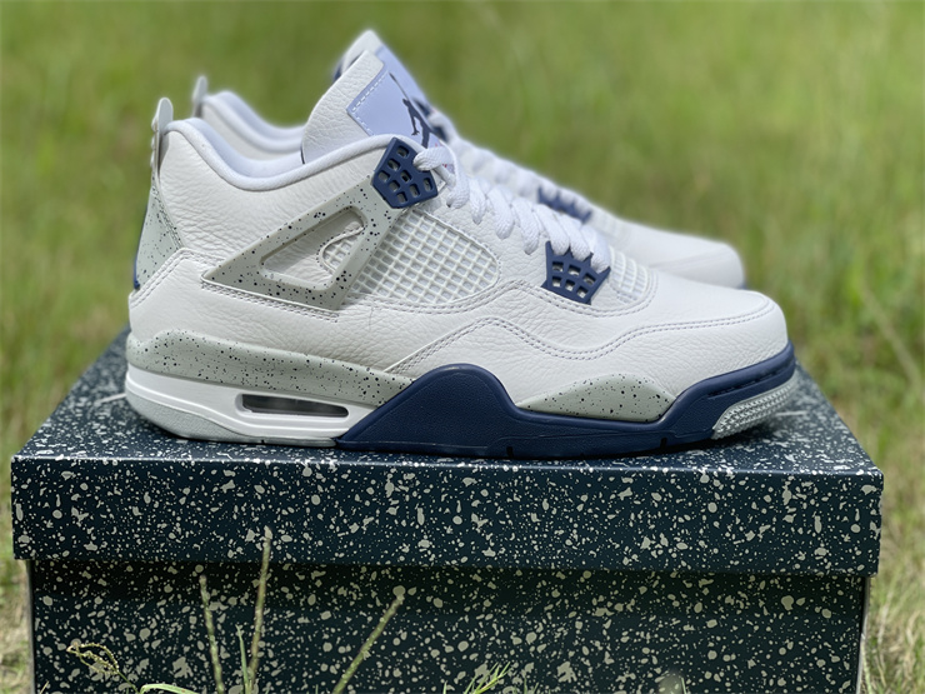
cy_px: 347
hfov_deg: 30.3
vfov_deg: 22.9
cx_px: 462
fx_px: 1710
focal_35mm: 64
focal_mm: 7.5
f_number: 2.2
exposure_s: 1/1074
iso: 32
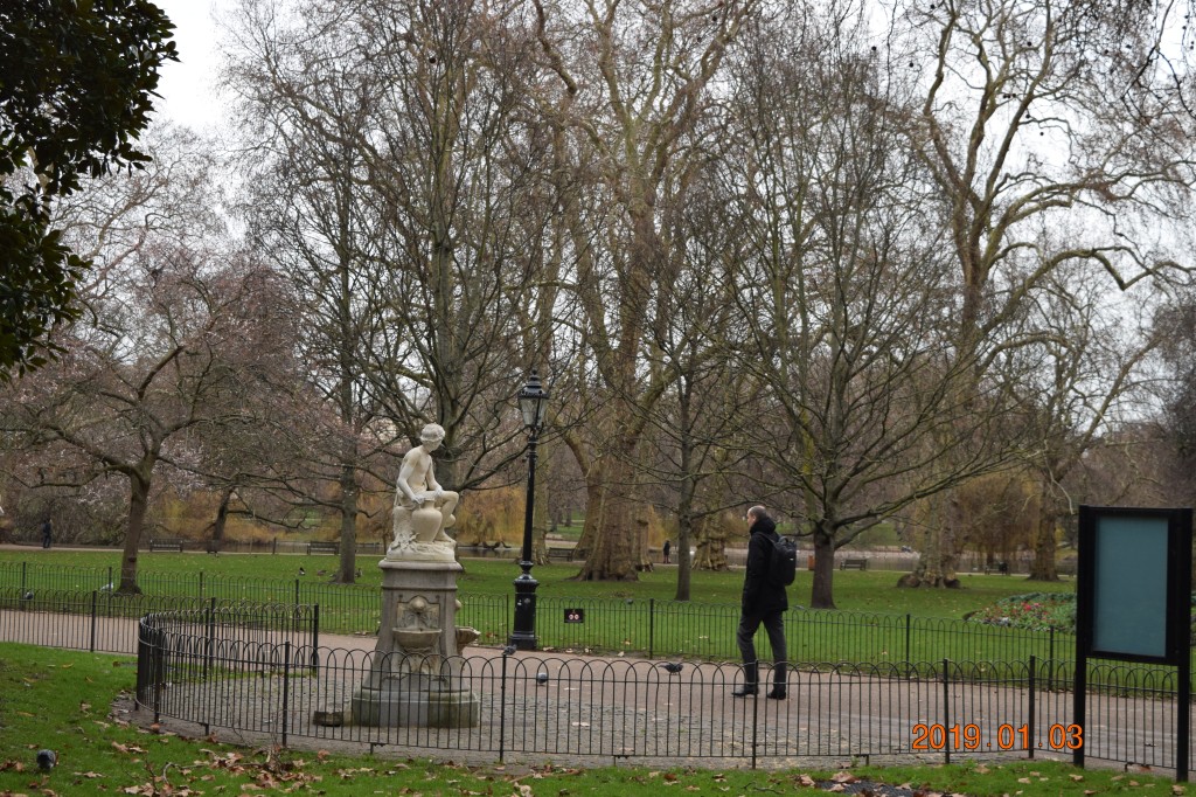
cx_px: 598
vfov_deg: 23.8
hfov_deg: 35.1
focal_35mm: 57
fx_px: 1893
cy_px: 398
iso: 400
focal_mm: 38
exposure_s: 1/160
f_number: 6.3
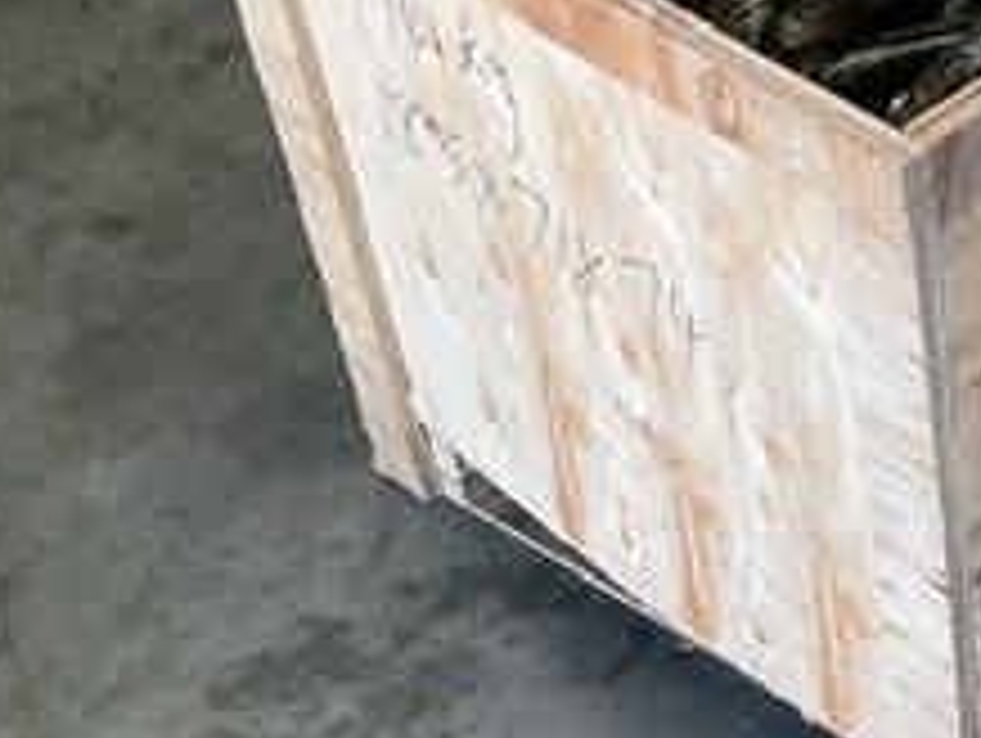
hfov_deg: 20.6
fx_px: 2412
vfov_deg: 17.1
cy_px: 27
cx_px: 1341
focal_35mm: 85
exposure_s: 1/100
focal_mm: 3
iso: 64
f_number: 1.8
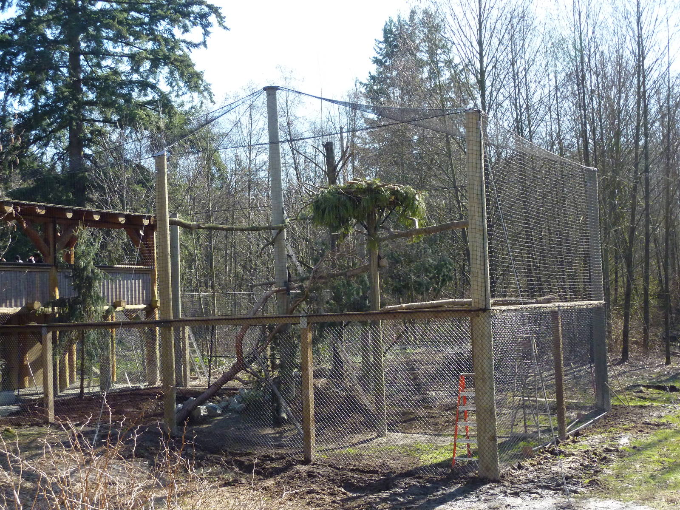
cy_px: 255
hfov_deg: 42.1
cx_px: 340
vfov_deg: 32.2
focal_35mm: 45
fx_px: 884
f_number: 3.7
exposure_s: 1/500
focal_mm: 7.3
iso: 320
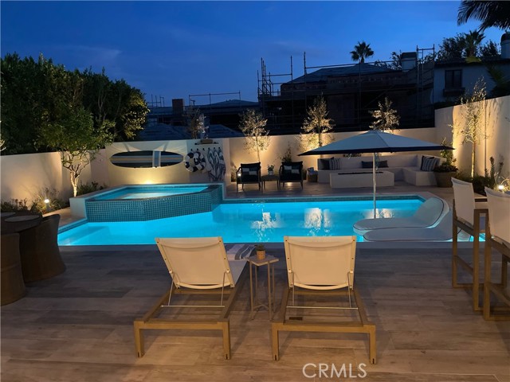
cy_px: 191
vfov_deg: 53.1
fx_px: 383
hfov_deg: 67.3
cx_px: 255
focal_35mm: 26
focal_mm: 4.2
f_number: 1.6
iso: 800
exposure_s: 1/30
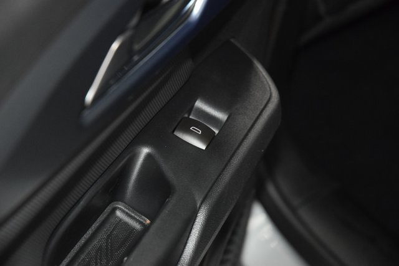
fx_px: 1164
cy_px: 133
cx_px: 200
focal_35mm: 105
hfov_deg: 19.5
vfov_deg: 13.0
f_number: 4.5
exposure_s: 1/50
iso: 3200
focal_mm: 70
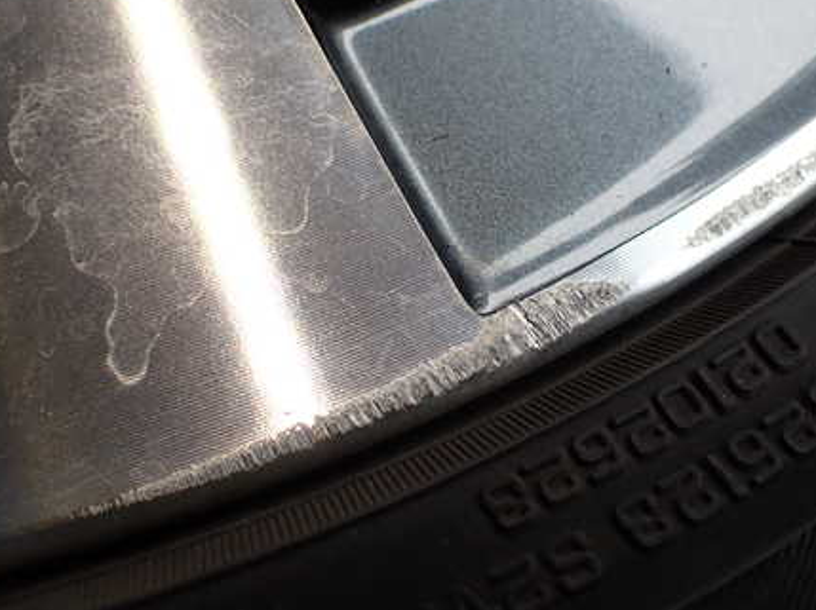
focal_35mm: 42
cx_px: 487
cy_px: 308
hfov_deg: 44.6
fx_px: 989
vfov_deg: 34.3
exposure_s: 1/125
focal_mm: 5.4
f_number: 2.3
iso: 160
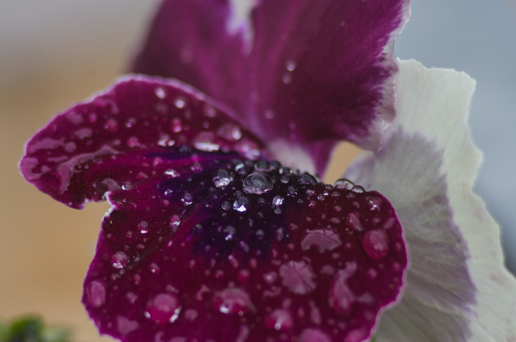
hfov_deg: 6.9
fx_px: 4291
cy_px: 171
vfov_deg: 4.6
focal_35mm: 300
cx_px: 258
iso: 1600
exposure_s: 1/500
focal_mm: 200
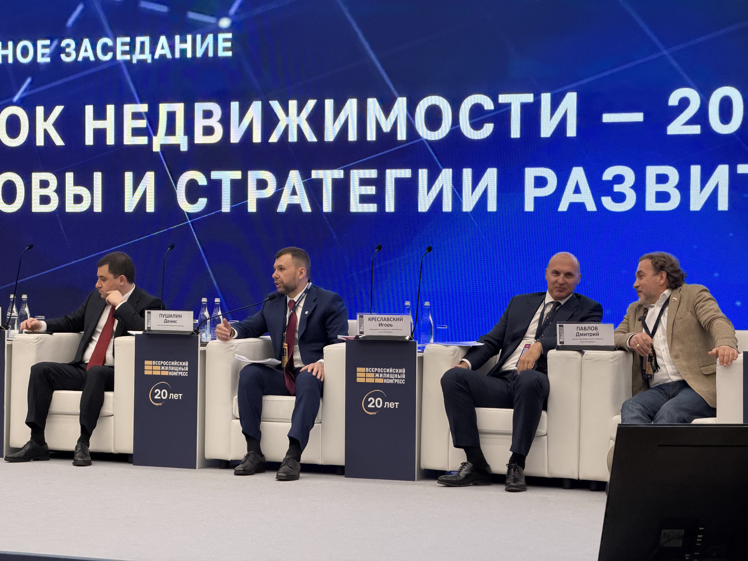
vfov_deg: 14.8
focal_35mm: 100
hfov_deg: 19.6
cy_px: 280
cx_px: 374
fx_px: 2161
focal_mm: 16.89
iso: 500
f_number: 2.8
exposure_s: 1/91
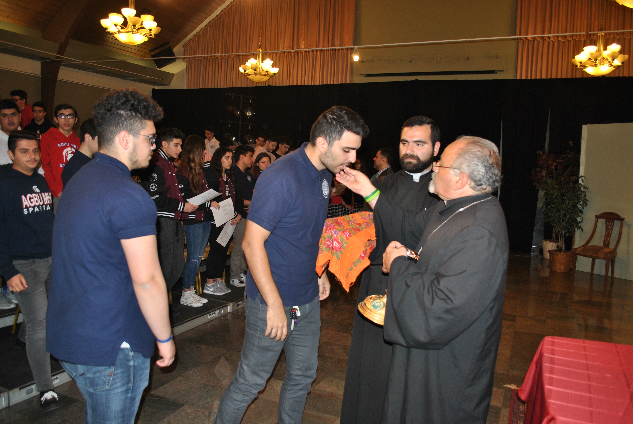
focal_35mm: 27
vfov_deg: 48.0
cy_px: 212
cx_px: 316
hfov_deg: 67.3
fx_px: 475
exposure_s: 1/60
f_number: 3.5
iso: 200
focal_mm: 18
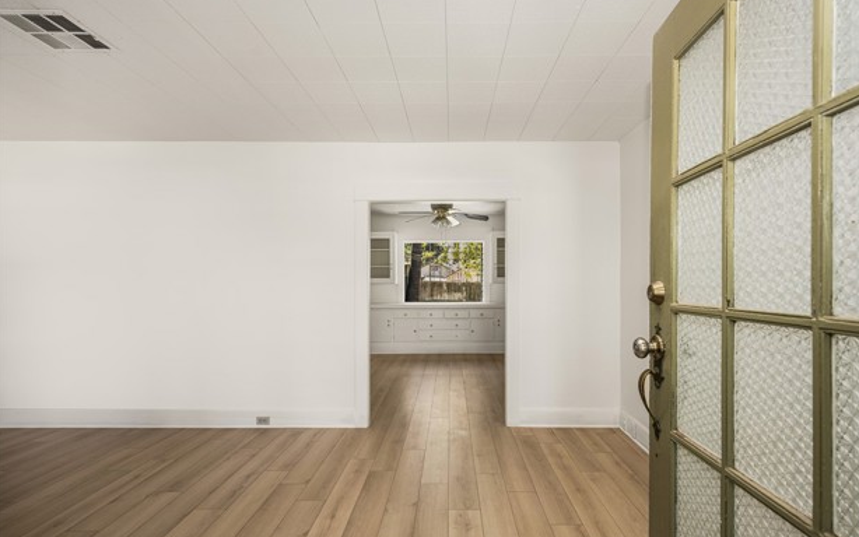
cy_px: 288
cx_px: 445
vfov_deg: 66.3
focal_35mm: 18
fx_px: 410
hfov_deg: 92.6
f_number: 6.3
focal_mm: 16.5
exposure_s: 1/125
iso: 100
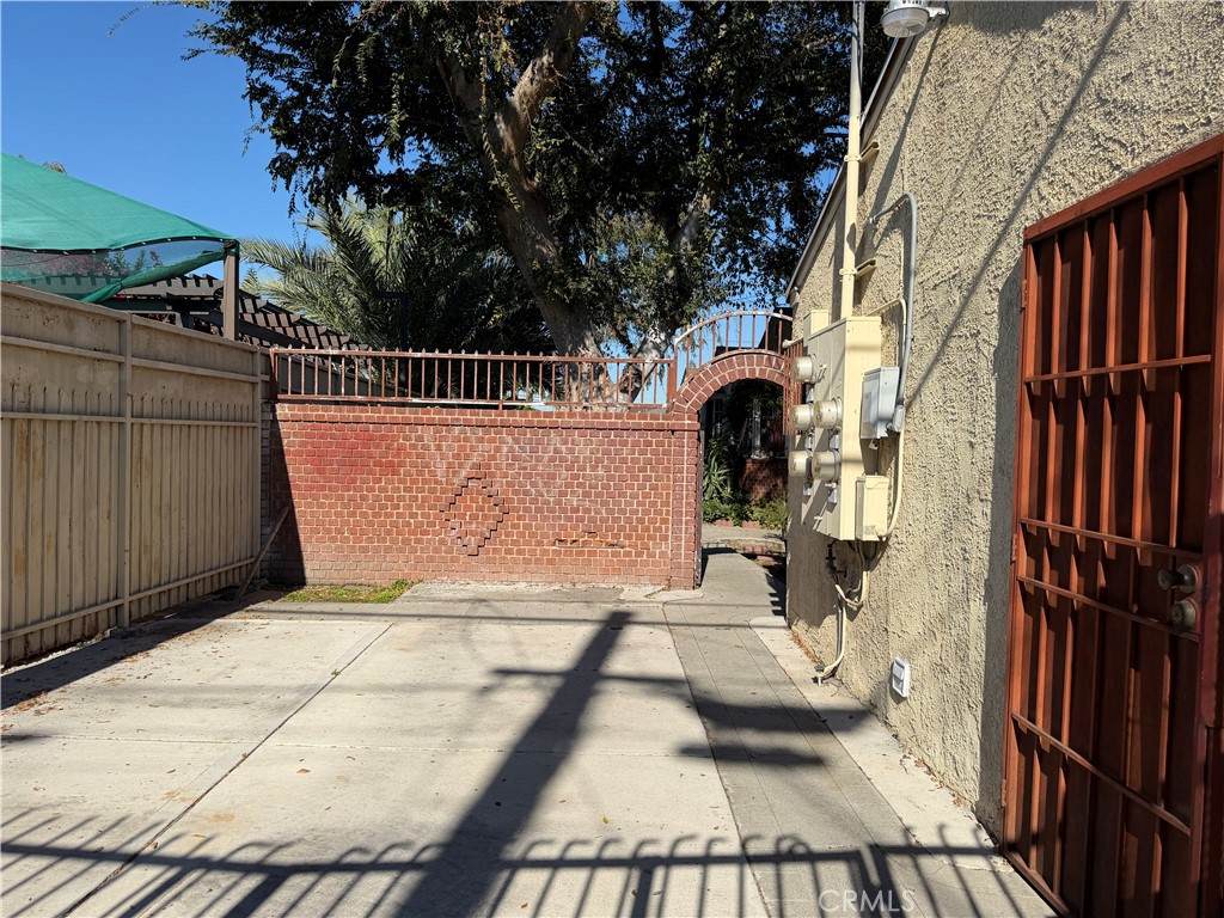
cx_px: 612
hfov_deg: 71.6
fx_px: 849
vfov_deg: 56.8
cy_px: 459
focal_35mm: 24
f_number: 1.78
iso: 80
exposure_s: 1/6173
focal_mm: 6.76
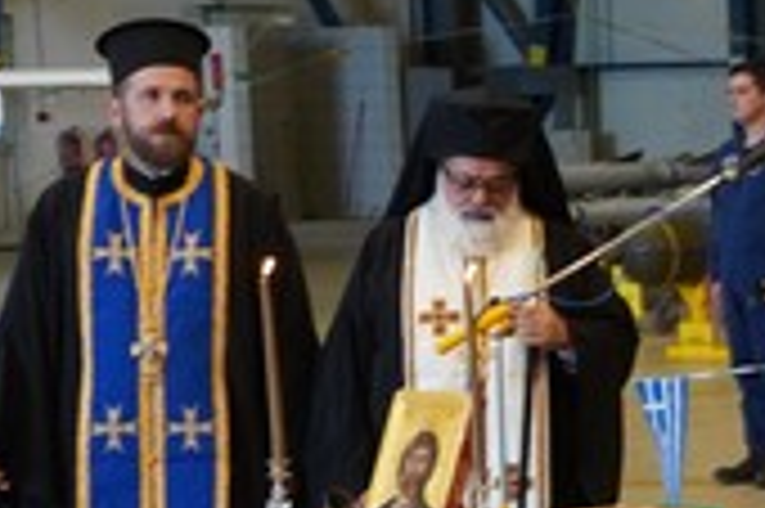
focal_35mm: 167
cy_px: 463
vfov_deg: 8.2
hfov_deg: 10.5
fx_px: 3538
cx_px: 1894
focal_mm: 21
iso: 640
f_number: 4
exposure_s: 1/160
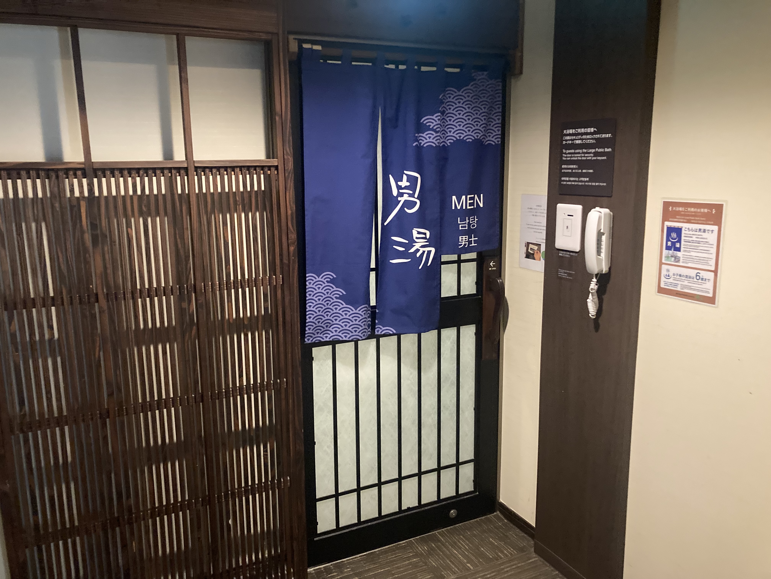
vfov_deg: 49.7
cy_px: 290
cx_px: 386
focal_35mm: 28
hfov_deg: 63.4
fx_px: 624
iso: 640
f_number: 1.8
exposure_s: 1/30
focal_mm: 3.99
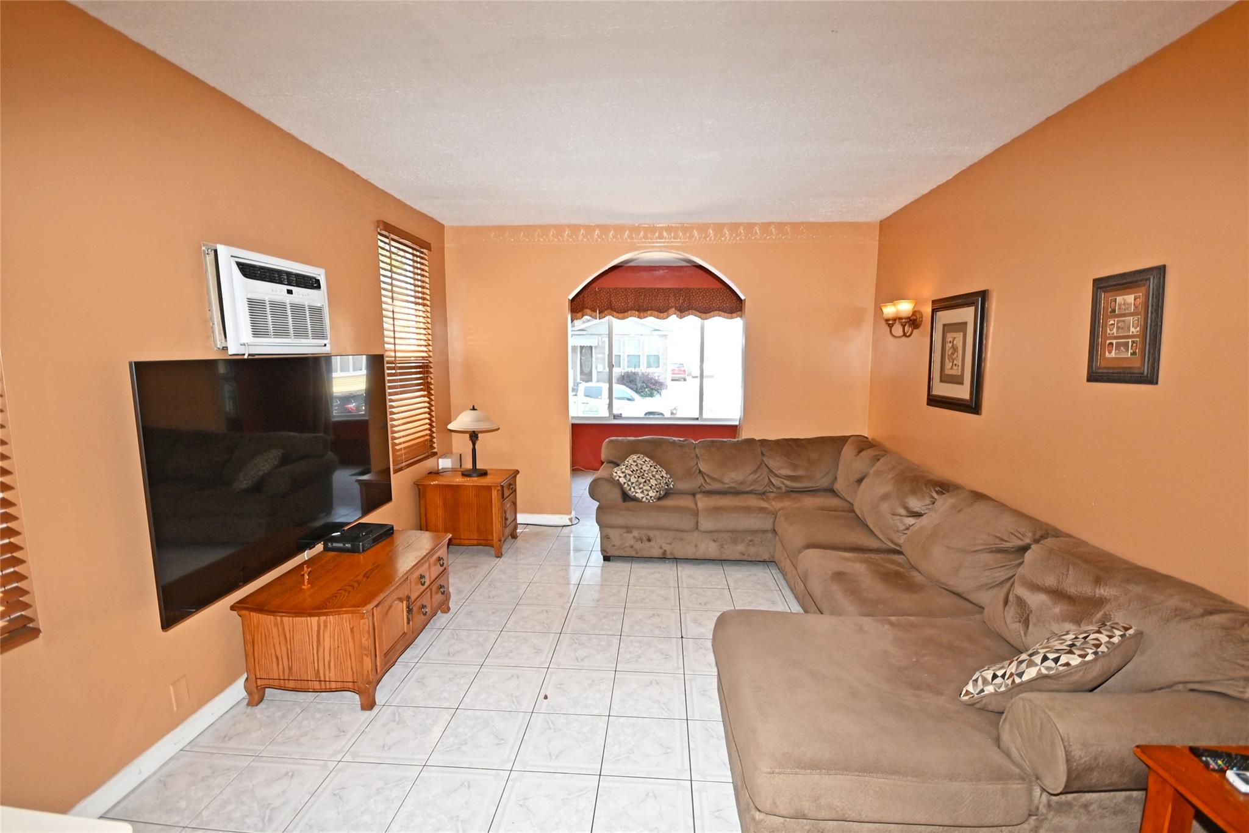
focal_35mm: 15
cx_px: 624
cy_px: 416
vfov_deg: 77.3
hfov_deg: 100.4
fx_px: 520
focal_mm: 10
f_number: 5
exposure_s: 1/100
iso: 200
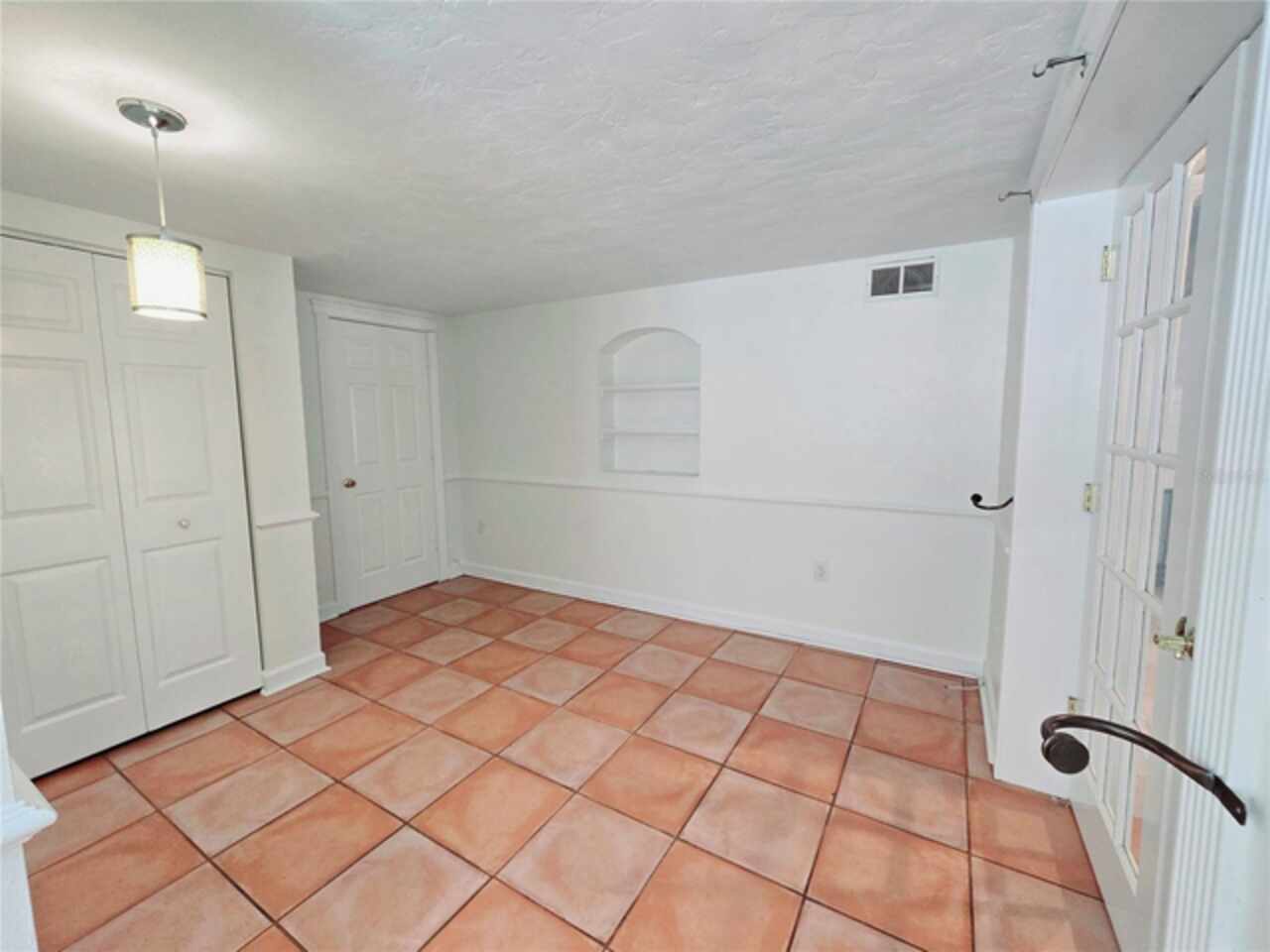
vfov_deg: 89.9
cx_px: 635
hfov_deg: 106.2
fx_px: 477
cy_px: 476
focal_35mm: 13
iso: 200
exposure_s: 1/60.2
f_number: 2.2
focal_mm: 2.2
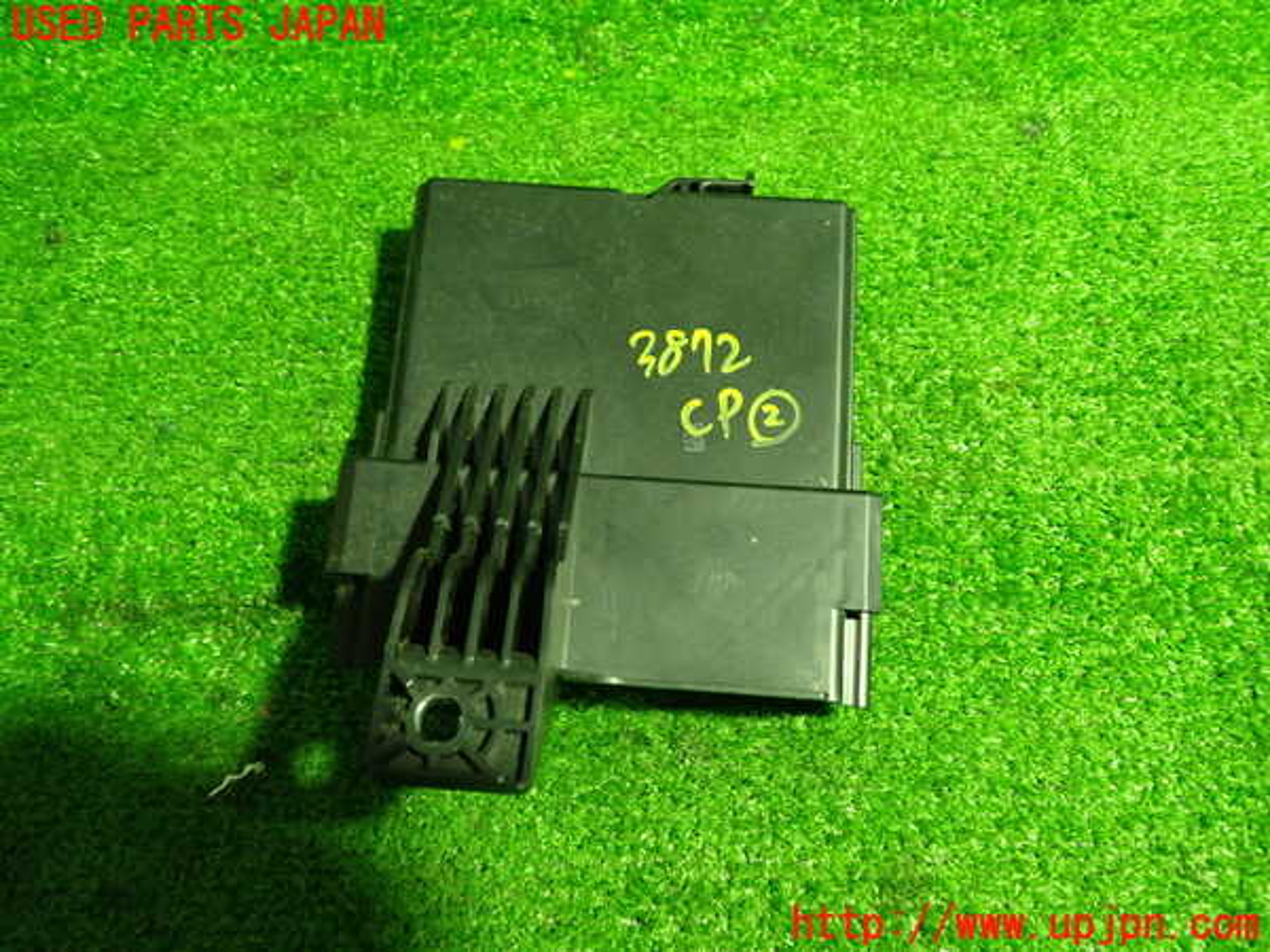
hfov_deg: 60.0
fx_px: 1101
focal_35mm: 30
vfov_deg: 46.8
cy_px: 476
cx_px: 635
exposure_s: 1/30
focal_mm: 5.4
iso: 640
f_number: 2.3
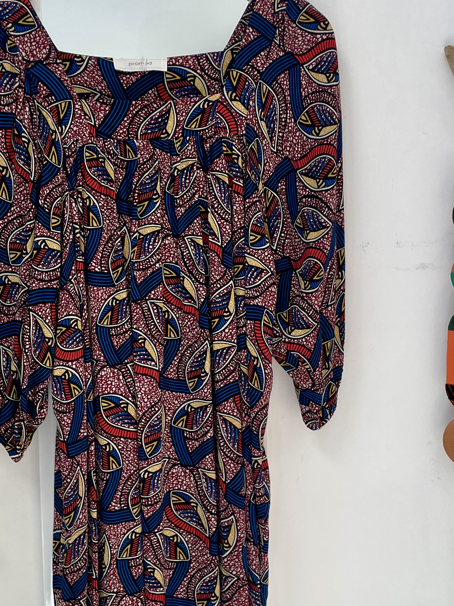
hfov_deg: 32.1
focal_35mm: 45
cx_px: 193
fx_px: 787
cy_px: 320
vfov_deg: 42.1
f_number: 1.6
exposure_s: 1/100
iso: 50
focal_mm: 4.2
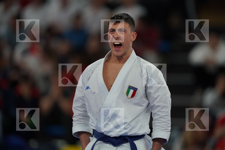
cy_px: 75
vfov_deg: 3.4
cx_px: 112
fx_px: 2500
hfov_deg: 5.2
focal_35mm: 400
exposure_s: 1/500
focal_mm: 400
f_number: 2.8
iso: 800
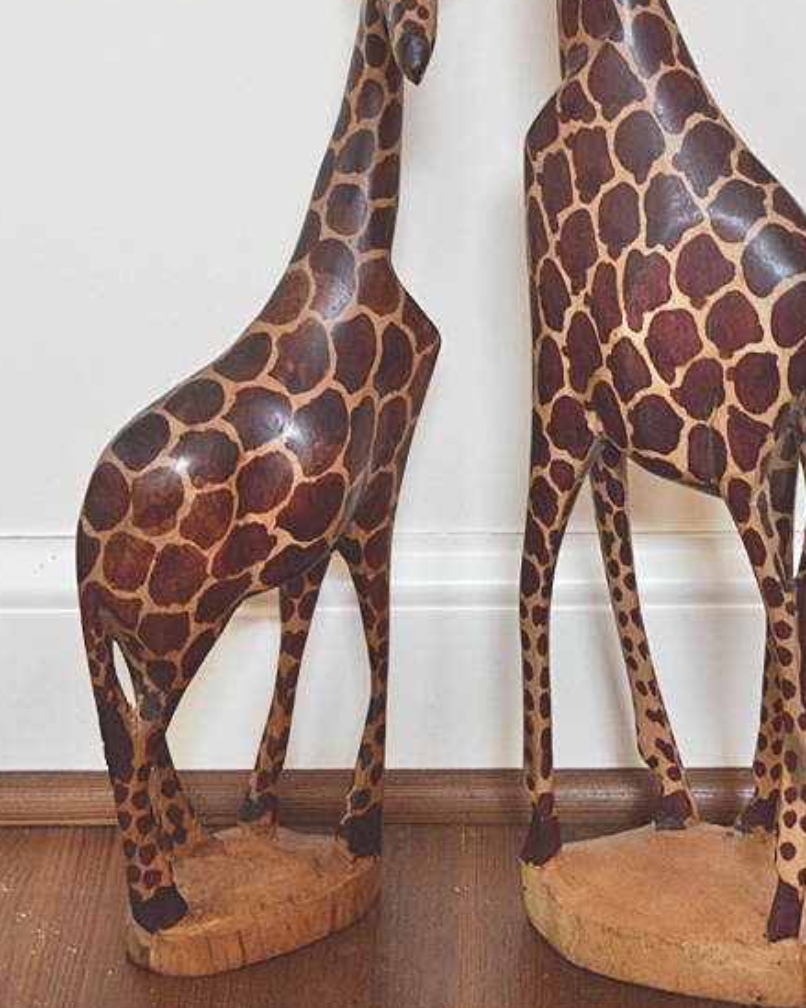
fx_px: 2446
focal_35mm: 82
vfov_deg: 23.0
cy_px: 217
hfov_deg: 18.7
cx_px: 495
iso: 640
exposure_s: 1/15
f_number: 4.8
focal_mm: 32
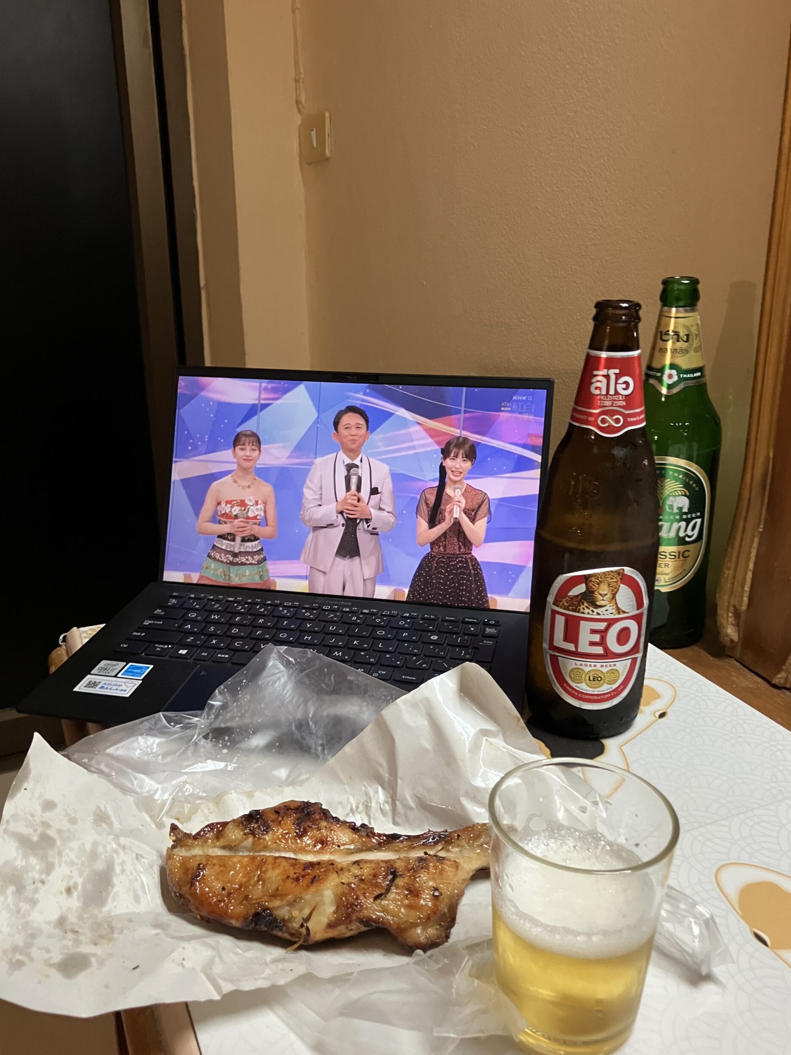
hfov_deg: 48.2
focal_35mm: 29
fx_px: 884
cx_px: 398
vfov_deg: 61.7
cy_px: 533
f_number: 1.8
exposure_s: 1/50
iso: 250
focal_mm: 3.99
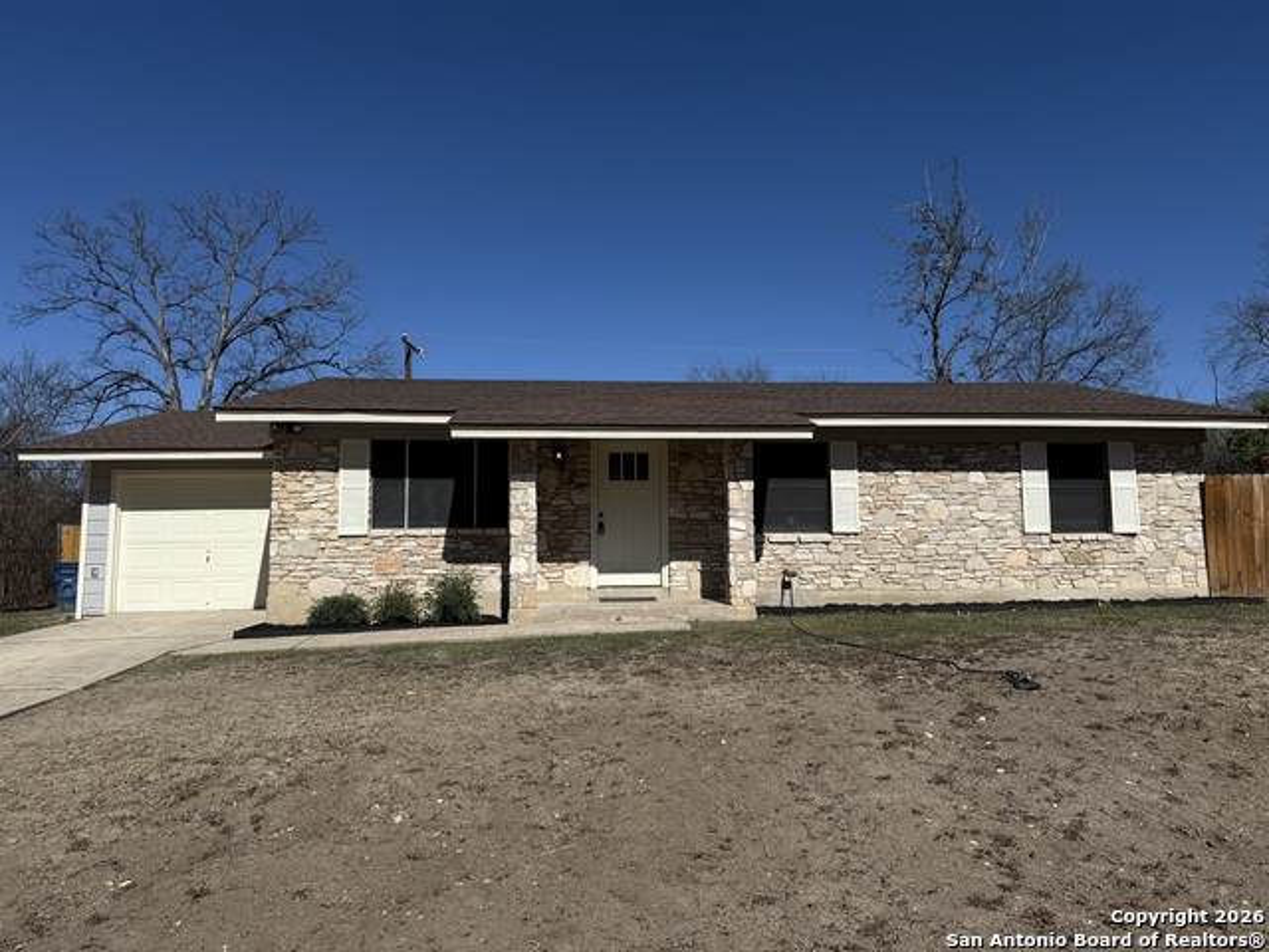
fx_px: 880
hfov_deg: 71.6
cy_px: 476
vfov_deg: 56.8
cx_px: 634
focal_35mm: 24
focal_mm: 6.76
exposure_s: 1/8130
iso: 80
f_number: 1.78
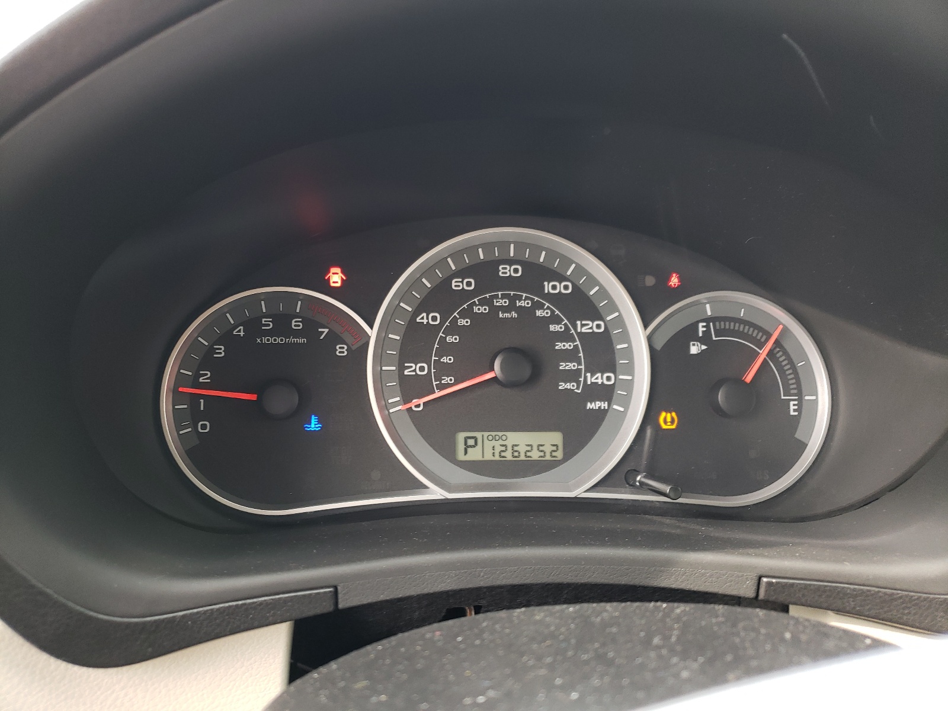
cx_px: 474
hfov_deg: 67.3
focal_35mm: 26
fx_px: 712
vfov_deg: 53.1
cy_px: 356
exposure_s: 1/60.2
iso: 76
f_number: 1.5
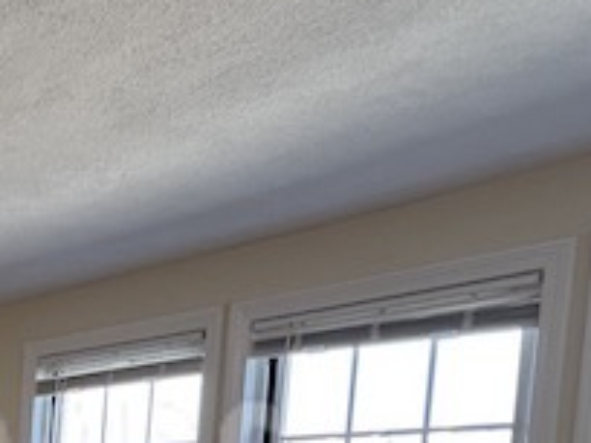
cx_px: -278
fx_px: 871
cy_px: 594
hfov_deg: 27.2
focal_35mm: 51
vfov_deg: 24.5
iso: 64
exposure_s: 1/120
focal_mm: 1.57
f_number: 1.8
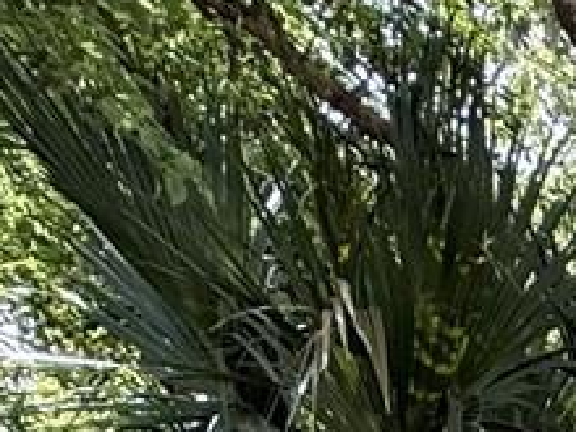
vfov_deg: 9.2
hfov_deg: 13.8
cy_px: 1521
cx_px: 1377
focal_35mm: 102
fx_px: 1697
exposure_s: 1/174
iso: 64
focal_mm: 2.22
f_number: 2.2
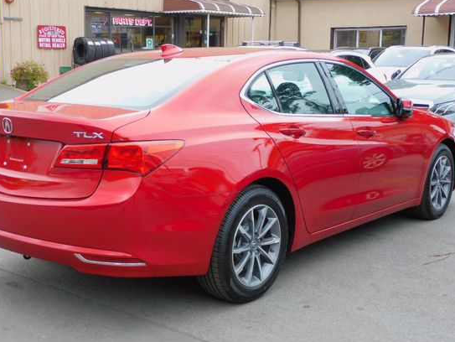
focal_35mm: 53
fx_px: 697
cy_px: 191
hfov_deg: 36.1
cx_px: 205
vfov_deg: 27.5
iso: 125
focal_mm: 8.1
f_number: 4
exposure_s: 1/80
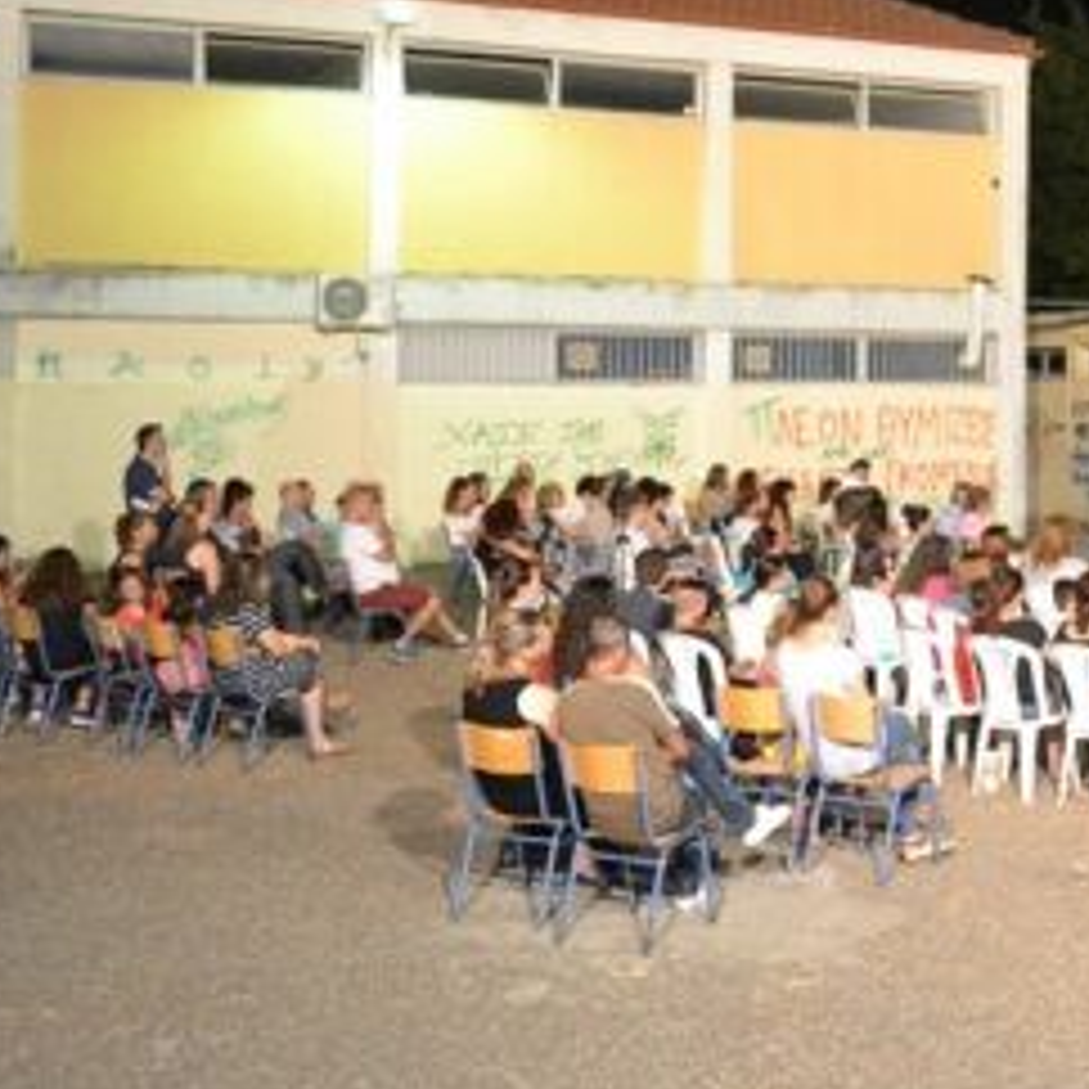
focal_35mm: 54
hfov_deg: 28.6
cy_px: 374
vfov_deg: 31.4
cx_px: 1210
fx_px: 1922
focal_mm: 18
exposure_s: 1/25
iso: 3200
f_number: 3.5
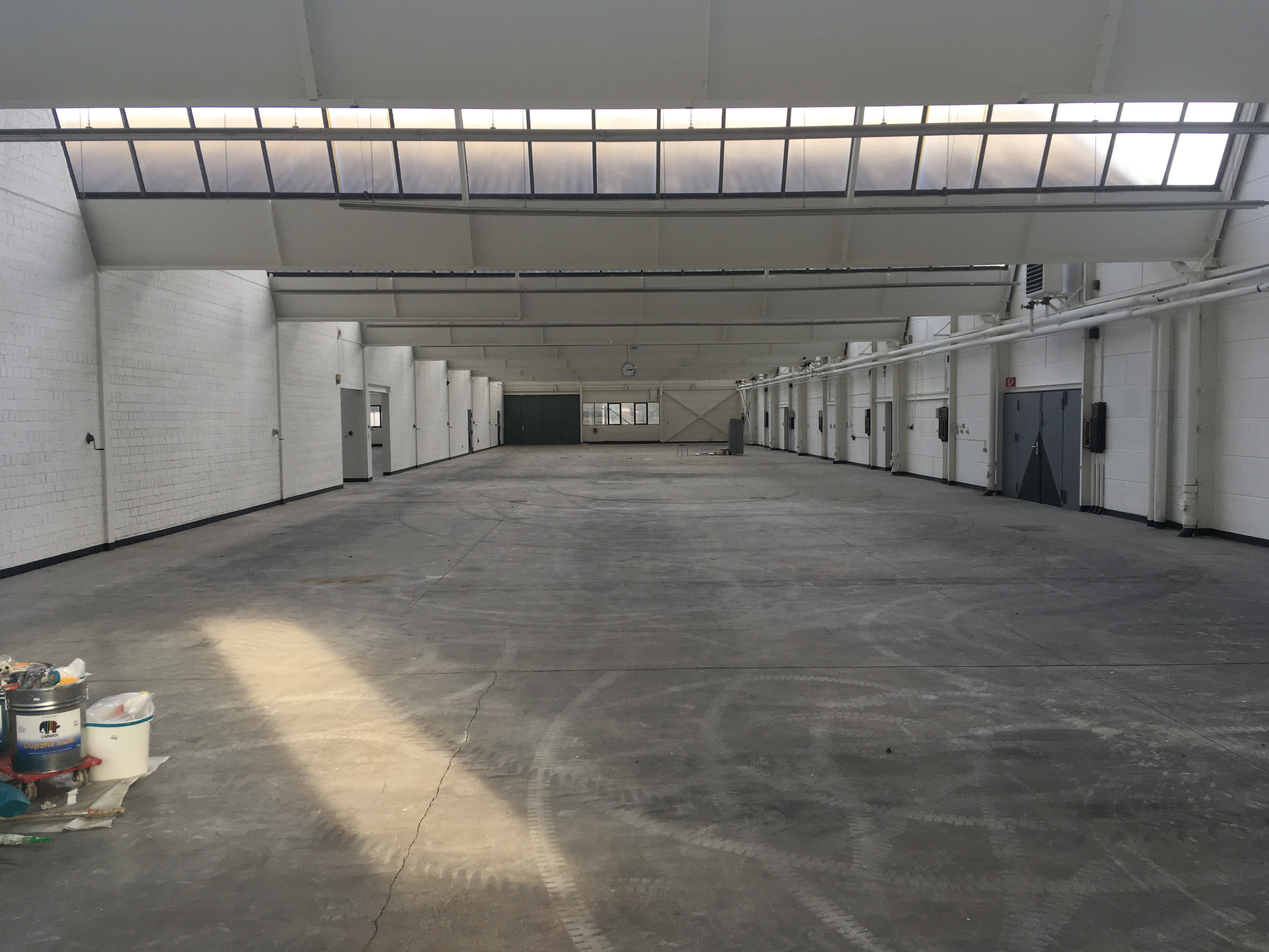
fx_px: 1063
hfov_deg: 61.7
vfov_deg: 48.2
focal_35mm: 29
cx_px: 634
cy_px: 476
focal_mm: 4.15
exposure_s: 1/100
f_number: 2.2
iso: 32
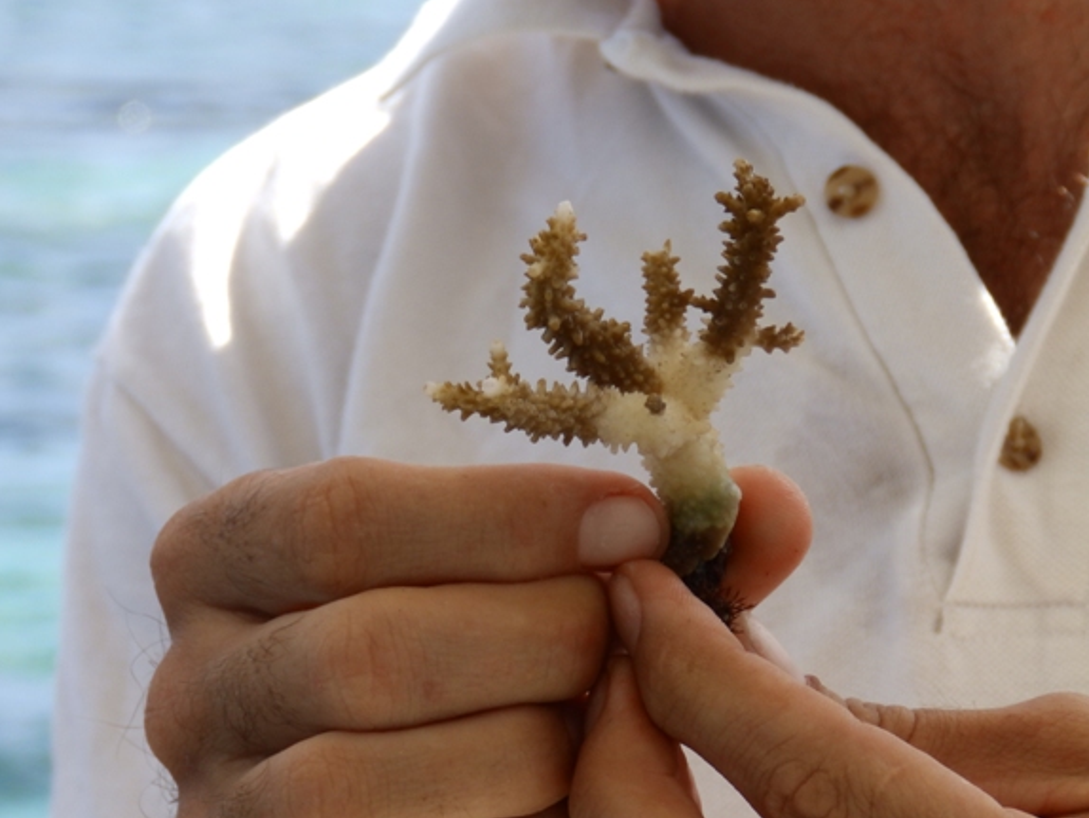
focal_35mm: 194
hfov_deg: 10.2
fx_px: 6106
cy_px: 440
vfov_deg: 7.7
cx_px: 497
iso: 80
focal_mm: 31.3
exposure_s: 1/200
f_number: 5.4
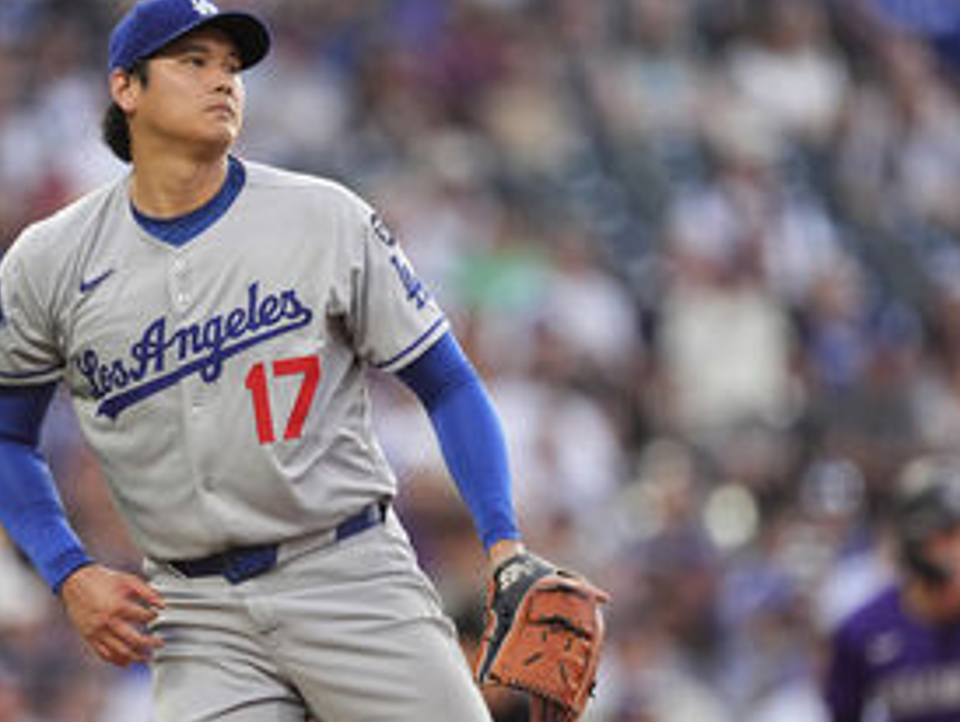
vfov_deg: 1.8
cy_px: 436
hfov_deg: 2.4
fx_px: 23344
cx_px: 445
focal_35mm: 841
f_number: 4
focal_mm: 600
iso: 3200
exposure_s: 1/2000
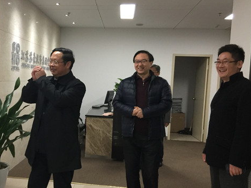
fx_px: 304
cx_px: 76
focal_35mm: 42
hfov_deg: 43.9
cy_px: 104
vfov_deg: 34.3
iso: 100
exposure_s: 1/15
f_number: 2.2
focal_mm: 4.15
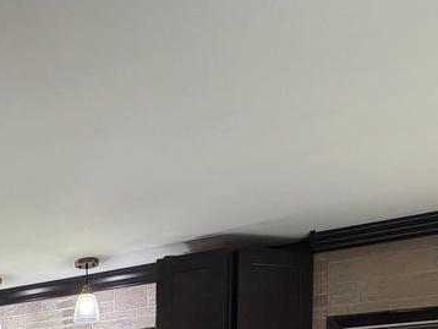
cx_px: -62
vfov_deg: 28.7
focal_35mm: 40
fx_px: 506
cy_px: 439
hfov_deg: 37.6
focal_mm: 2.22
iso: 320
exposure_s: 1/120
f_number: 2.2
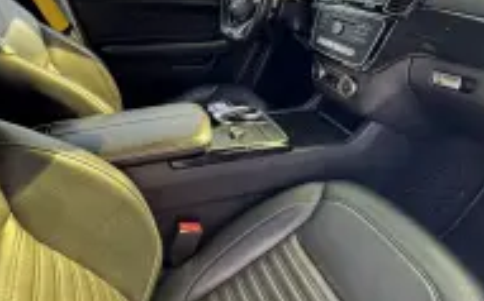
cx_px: 304
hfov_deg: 65.5
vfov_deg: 42.9
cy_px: 71
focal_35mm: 28
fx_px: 369
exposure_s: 1/99
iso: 64
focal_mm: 2.22
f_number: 2.2
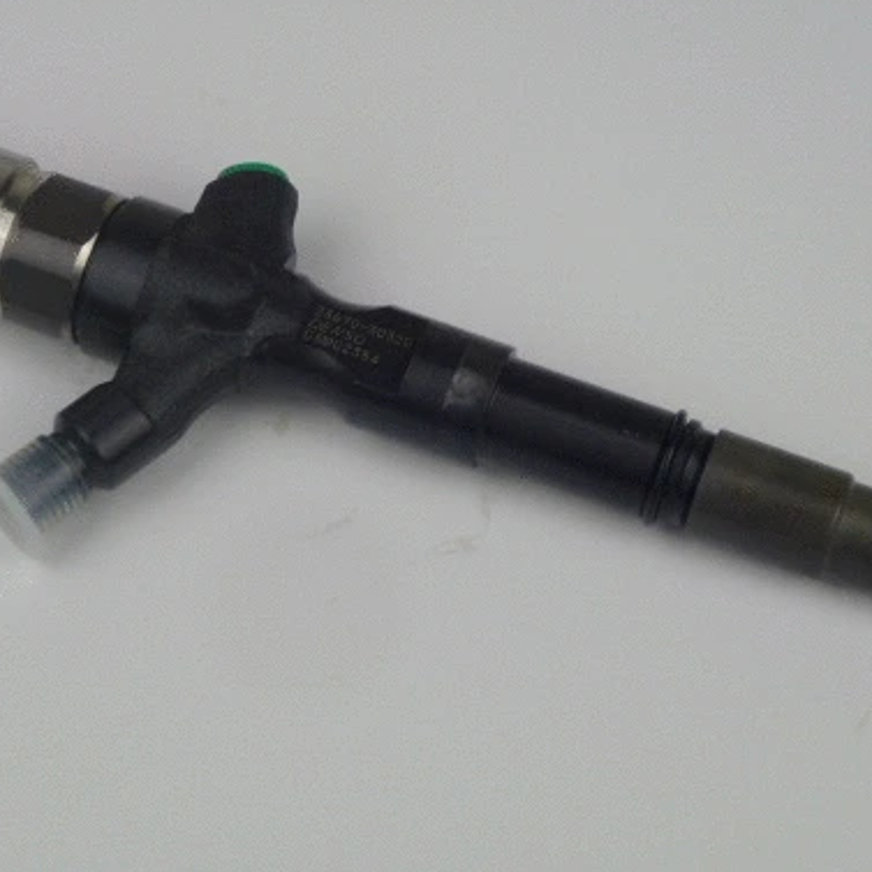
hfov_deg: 15.3
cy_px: 375
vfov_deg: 15.3
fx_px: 3249
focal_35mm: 114
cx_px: 472
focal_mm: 13.6
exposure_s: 1/80
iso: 100
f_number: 4.7
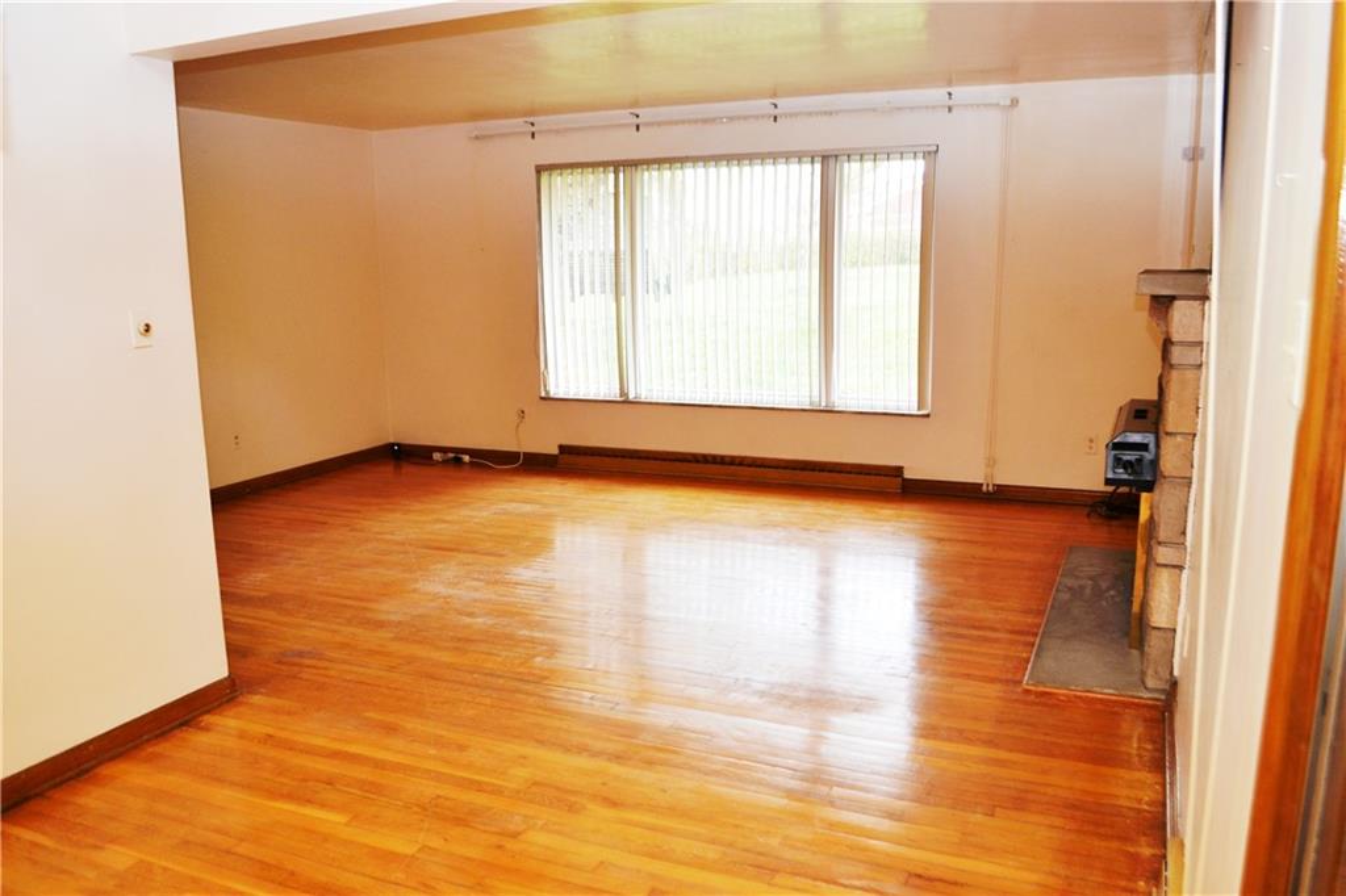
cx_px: 673
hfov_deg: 67.4
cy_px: 448
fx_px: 1009
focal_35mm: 27
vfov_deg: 47.9
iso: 400
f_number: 3.5
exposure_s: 1/60
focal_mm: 18
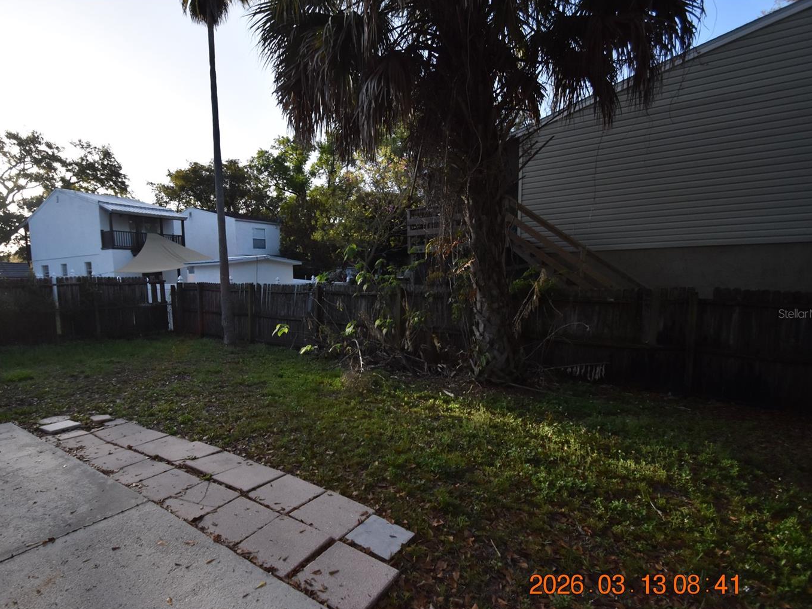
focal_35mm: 17
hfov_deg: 90.5
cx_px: 353
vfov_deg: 74.7
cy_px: 313
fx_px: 399
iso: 800
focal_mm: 10
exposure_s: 1/4000
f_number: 3.5
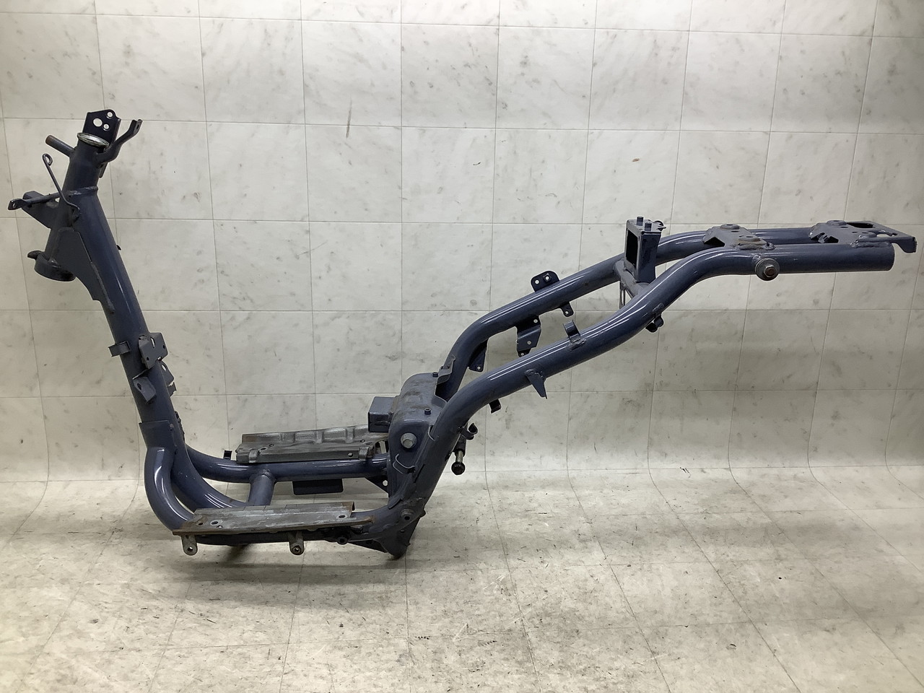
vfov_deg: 45.4
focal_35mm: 31
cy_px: 346
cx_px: 462
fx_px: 827
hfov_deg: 58.4
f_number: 2.4
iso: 50
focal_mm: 3.3
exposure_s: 1/60
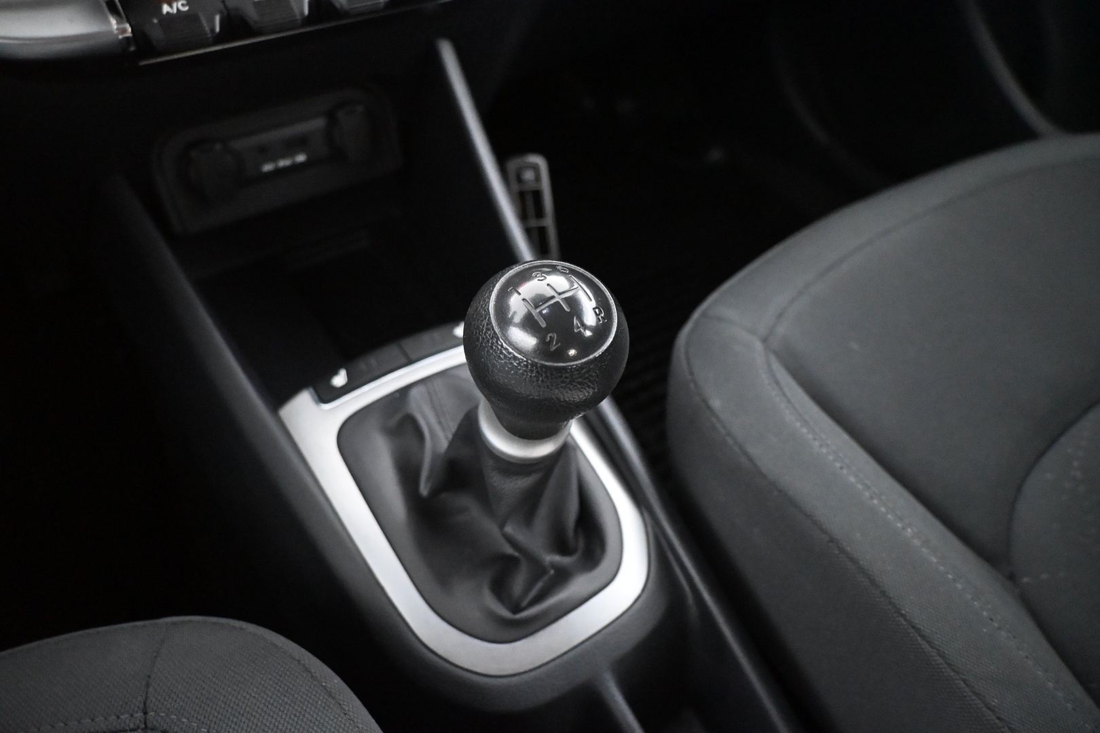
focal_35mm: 26
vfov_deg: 50.4
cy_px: 366
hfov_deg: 70.4
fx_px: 779
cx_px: 550
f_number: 3.5
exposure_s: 1/25
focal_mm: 17
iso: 8000
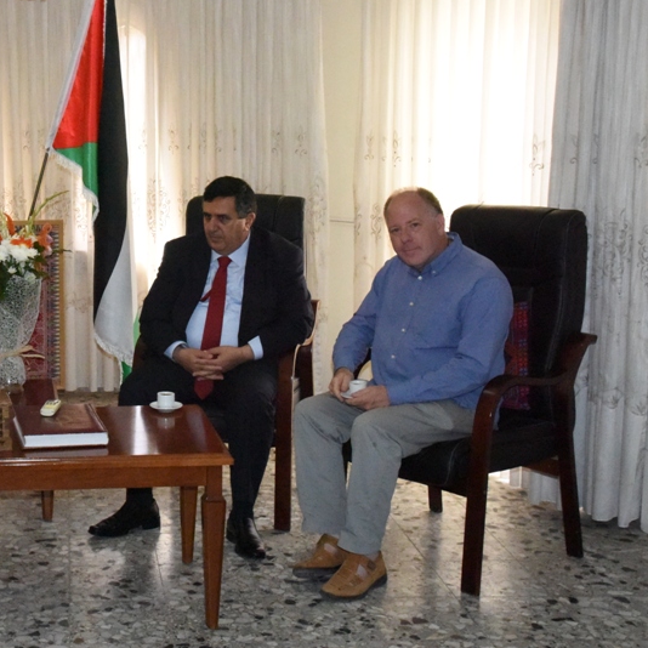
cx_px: 66
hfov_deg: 28.9
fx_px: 1207
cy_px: 281
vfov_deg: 30.0
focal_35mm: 57
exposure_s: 1/250
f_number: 14
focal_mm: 35
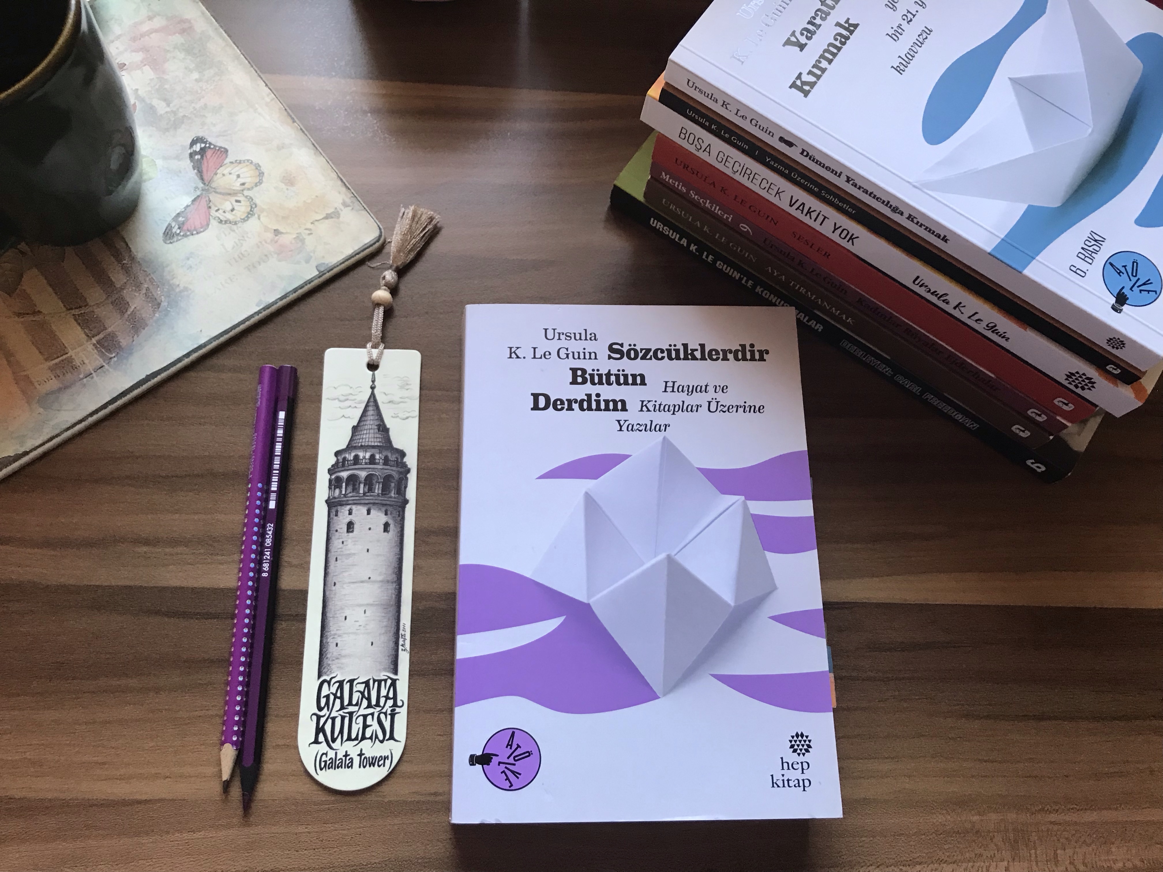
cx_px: 582
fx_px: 941
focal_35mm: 28
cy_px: 436
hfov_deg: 63.4
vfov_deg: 49.7
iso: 32
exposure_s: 1/25
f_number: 1.8
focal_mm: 3.99
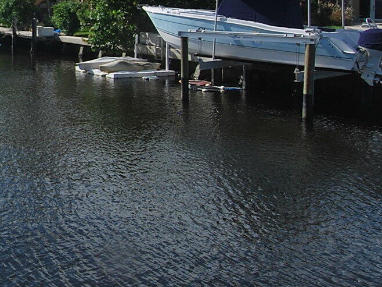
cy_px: -1
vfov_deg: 27.0
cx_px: -125
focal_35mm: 51
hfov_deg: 29.5
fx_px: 563
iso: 100
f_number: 9
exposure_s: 1/320
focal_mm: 12
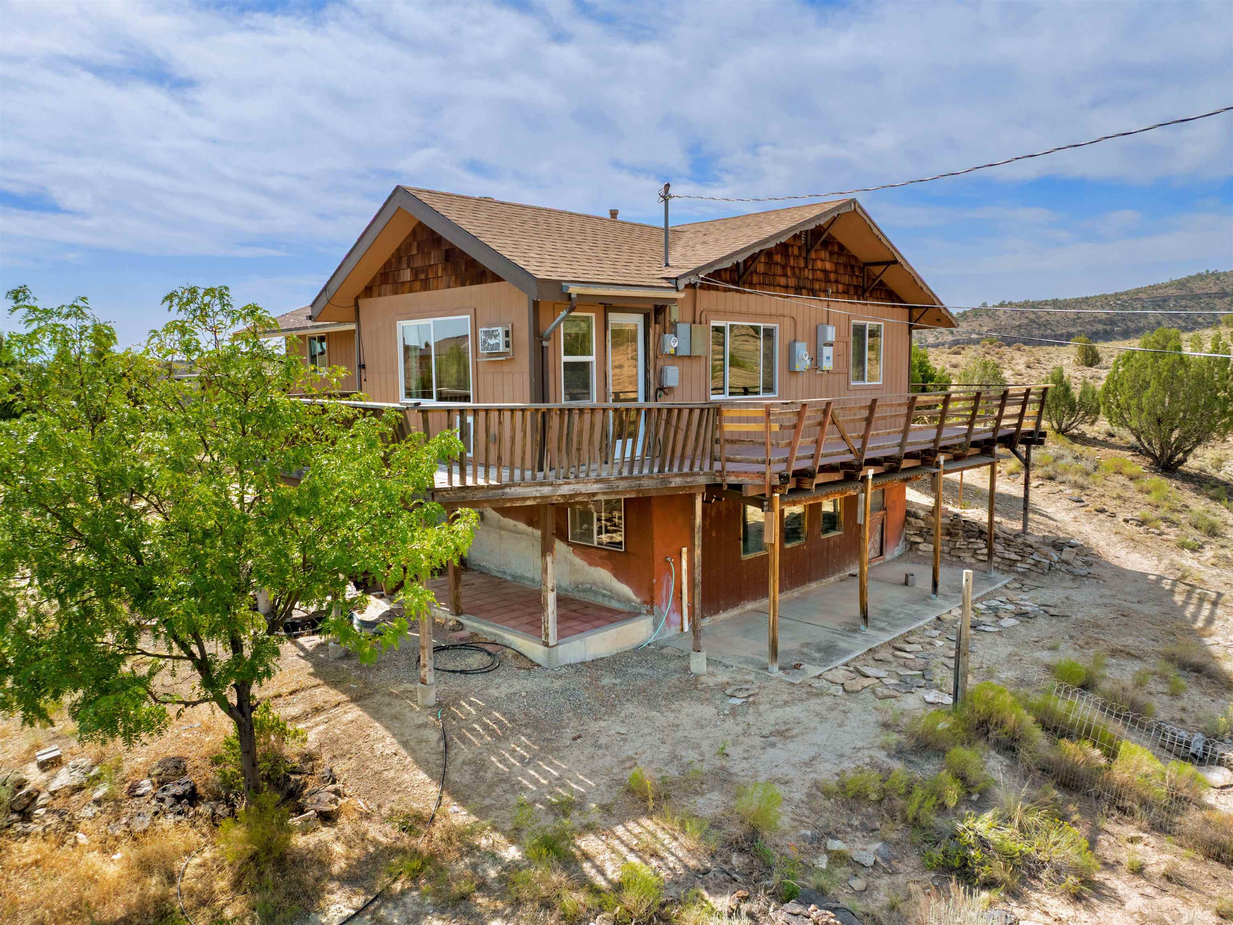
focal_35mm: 24
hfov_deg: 71.6
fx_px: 855
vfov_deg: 56.8
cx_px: 616
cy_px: 462
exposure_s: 1/1250
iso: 410
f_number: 2.8
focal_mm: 12.29
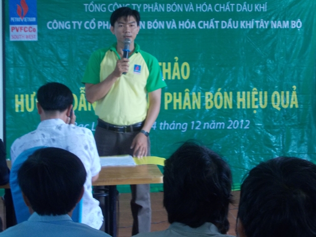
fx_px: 758
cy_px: 118
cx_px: 159
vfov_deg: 17.8
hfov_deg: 23.6
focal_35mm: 83
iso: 200
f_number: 4.8
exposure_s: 1/20
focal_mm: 11.6
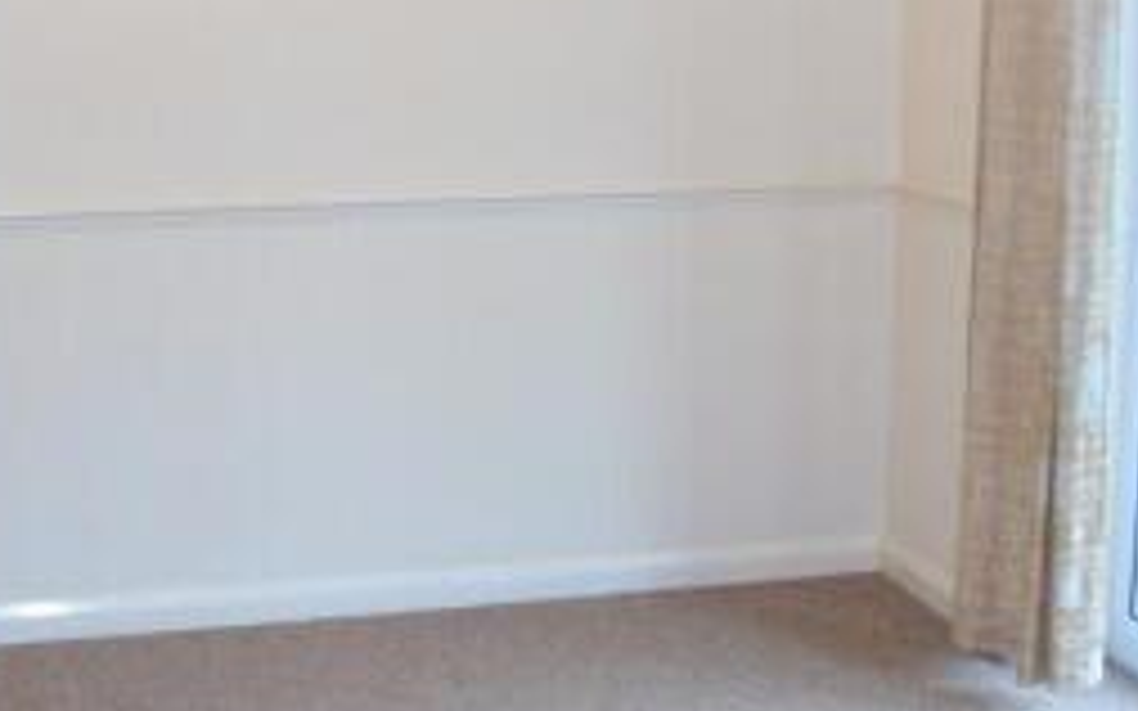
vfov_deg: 21.3
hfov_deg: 33.5
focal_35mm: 61
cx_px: 529
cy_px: 367
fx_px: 1891
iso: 200
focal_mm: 4.4
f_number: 3.4
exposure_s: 1/30
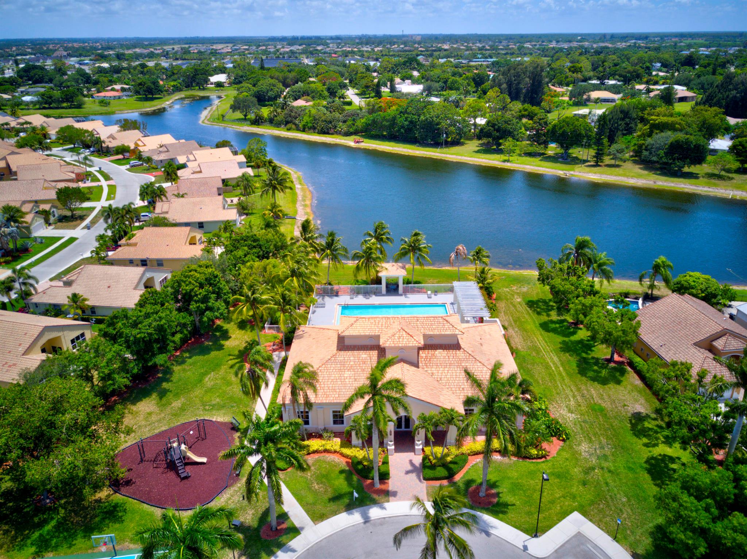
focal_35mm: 26
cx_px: 374
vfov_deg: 53.0
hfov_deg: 67.3
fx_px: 561
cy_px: 280
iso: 100
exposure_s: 1/1200
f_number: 2.2
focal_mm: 4.7
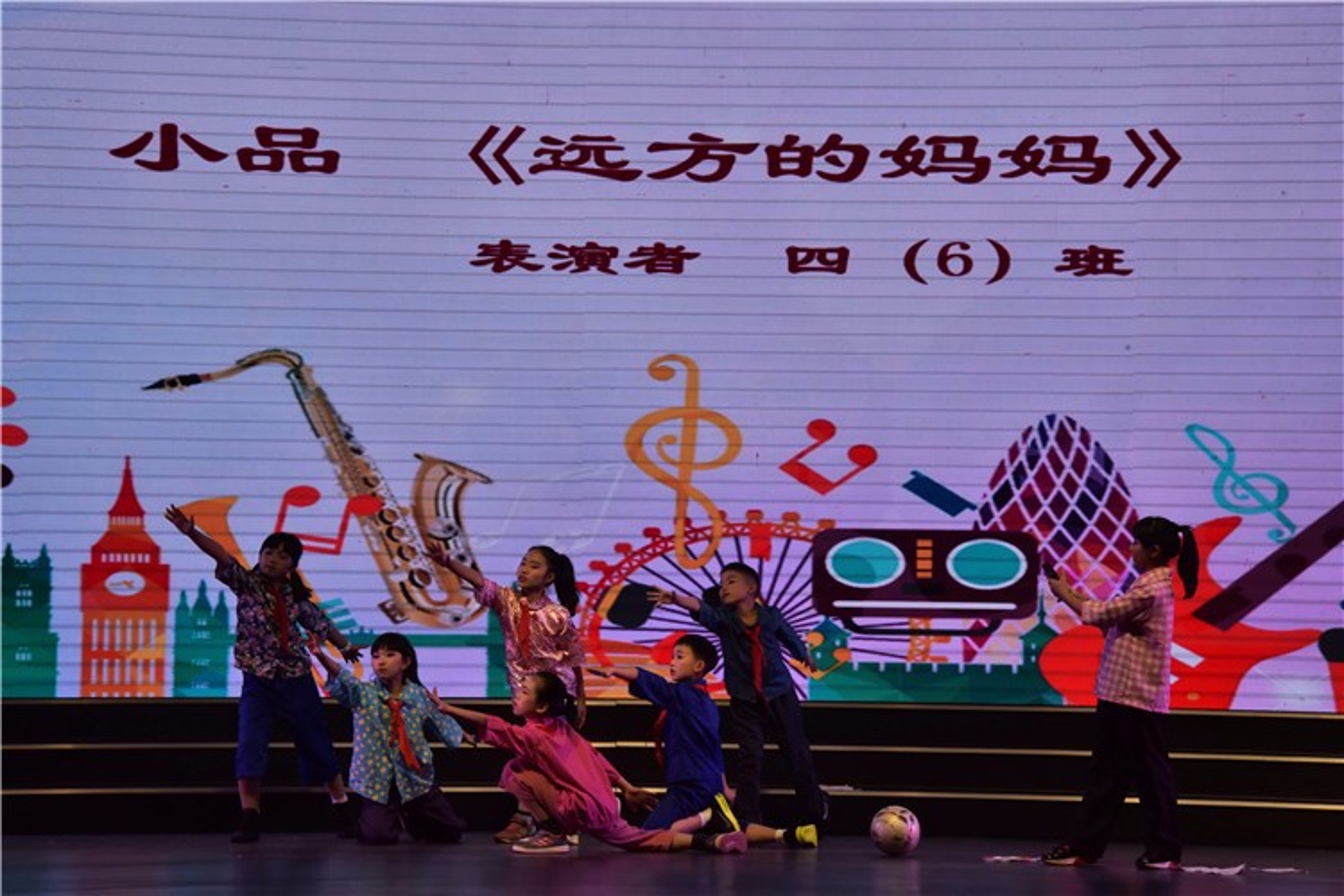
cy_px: 448
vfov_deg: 9.1
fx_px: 5600
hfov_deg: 13.7
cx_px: 672
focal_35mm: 150
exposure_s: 1/160
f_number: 20
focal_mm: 150
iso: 1600
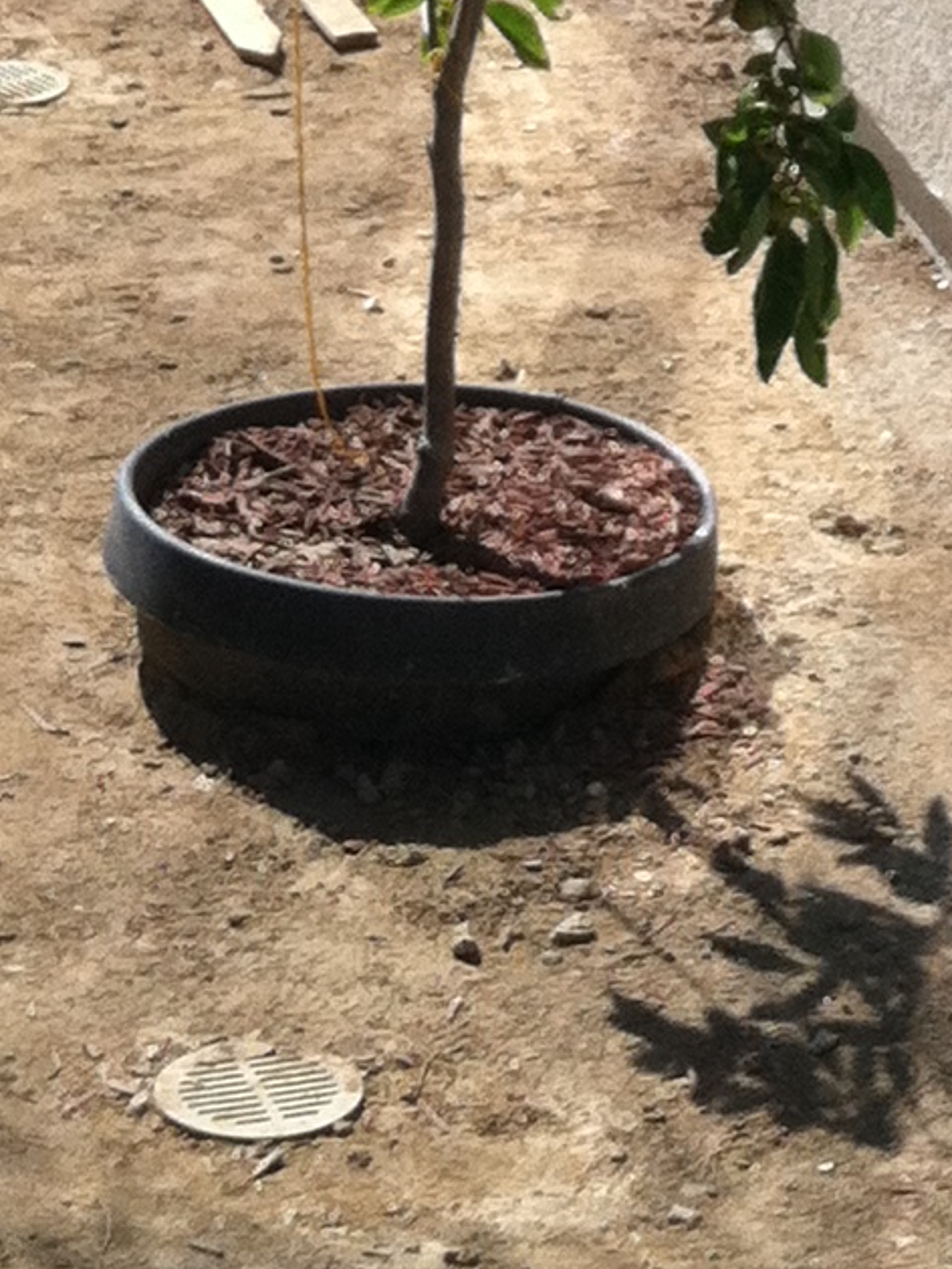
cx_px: 1482
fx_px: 5279
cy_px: -855
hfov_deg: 9.9
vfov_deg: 12.7
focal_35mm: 144
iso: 80
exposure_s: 1/968
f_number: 2.8
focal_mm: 3.85
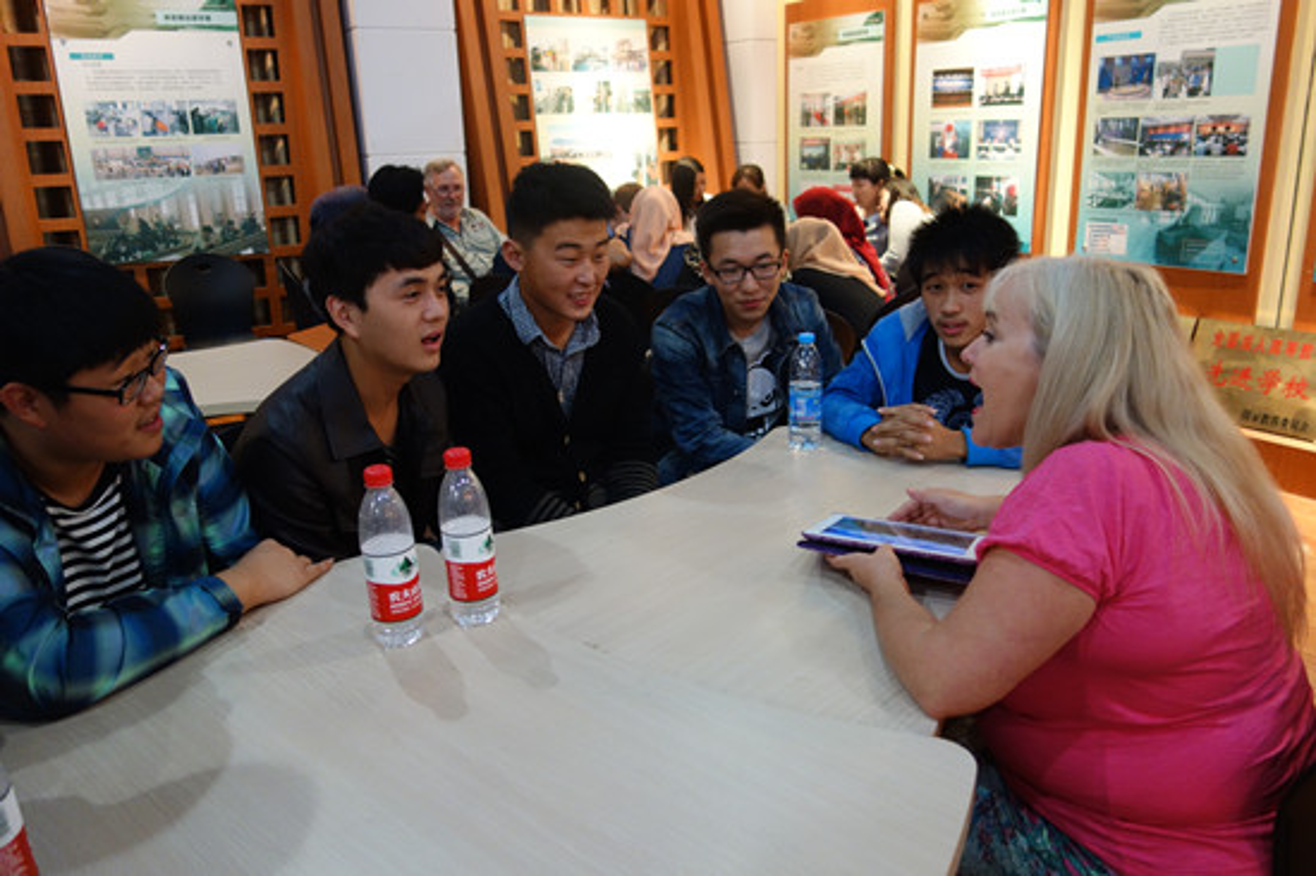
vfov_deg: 46.3
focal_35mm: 28
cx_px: 658
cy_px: 438
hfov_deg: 65.5
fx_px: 1023
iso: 640
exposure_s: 1/30
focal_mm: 10.4
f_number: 1.8
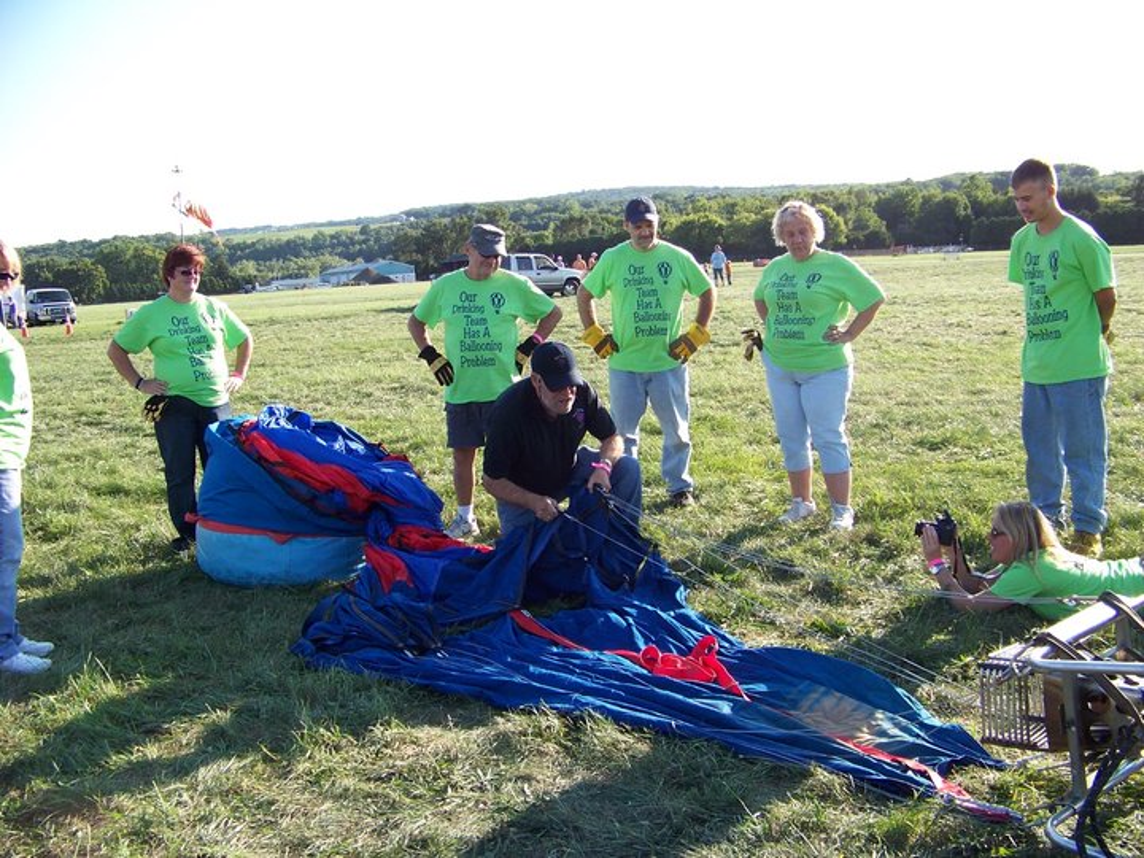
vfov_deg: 39.7
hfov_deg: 51.4
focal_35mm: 36
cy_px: 429
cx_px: 572
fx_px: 1190
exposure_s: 1/400
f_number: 2.8
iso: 74
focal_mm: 5.85
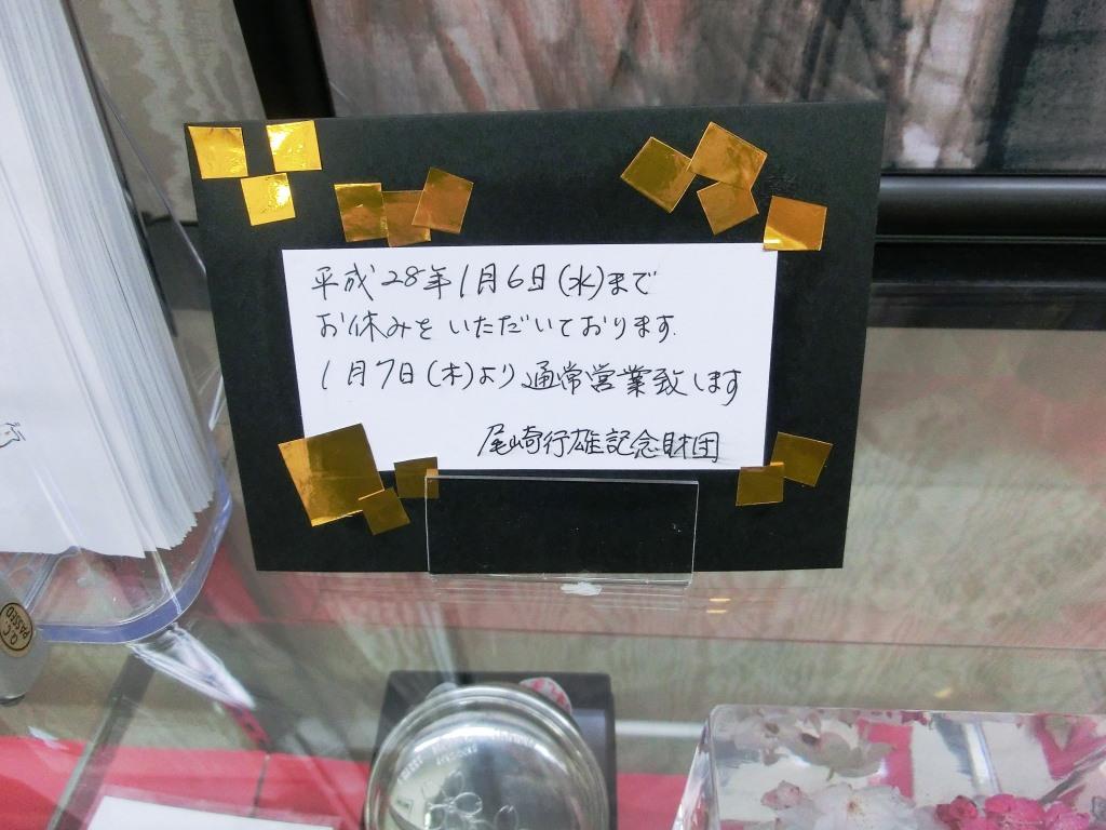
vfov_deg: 56.8
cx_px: 553
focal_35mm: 24
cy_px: 415
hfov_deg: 71.6
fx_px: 767
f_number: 3
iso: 320
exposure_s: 1/60
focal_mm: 4.24
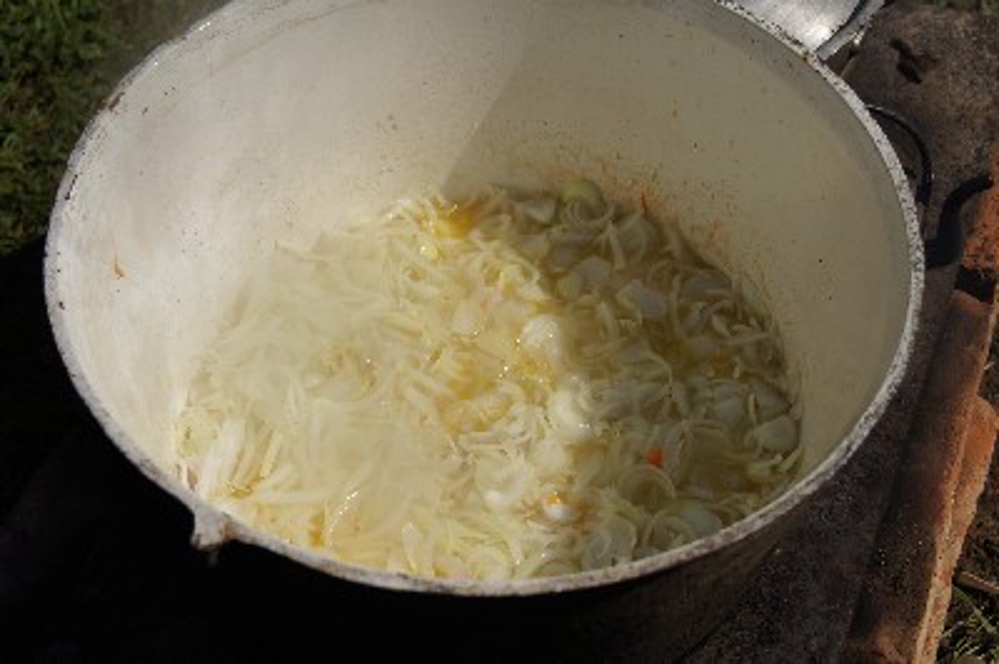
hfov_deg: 29.9
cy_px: 332
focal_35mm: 68
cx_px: 500
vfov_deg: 20.1
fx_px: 1872
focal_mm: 45
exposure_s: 1/2000
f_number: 5.6
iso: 100
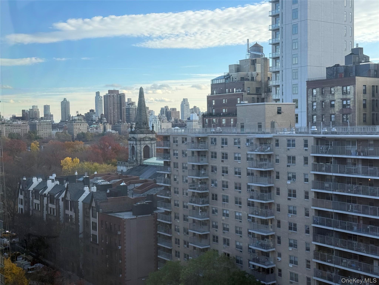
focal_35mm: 48
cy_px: 142
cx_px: 190
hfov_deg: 39.7
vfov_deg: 30.3
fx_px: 526
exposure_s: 1/1403
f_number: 1.78
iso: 100
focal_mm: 6.76
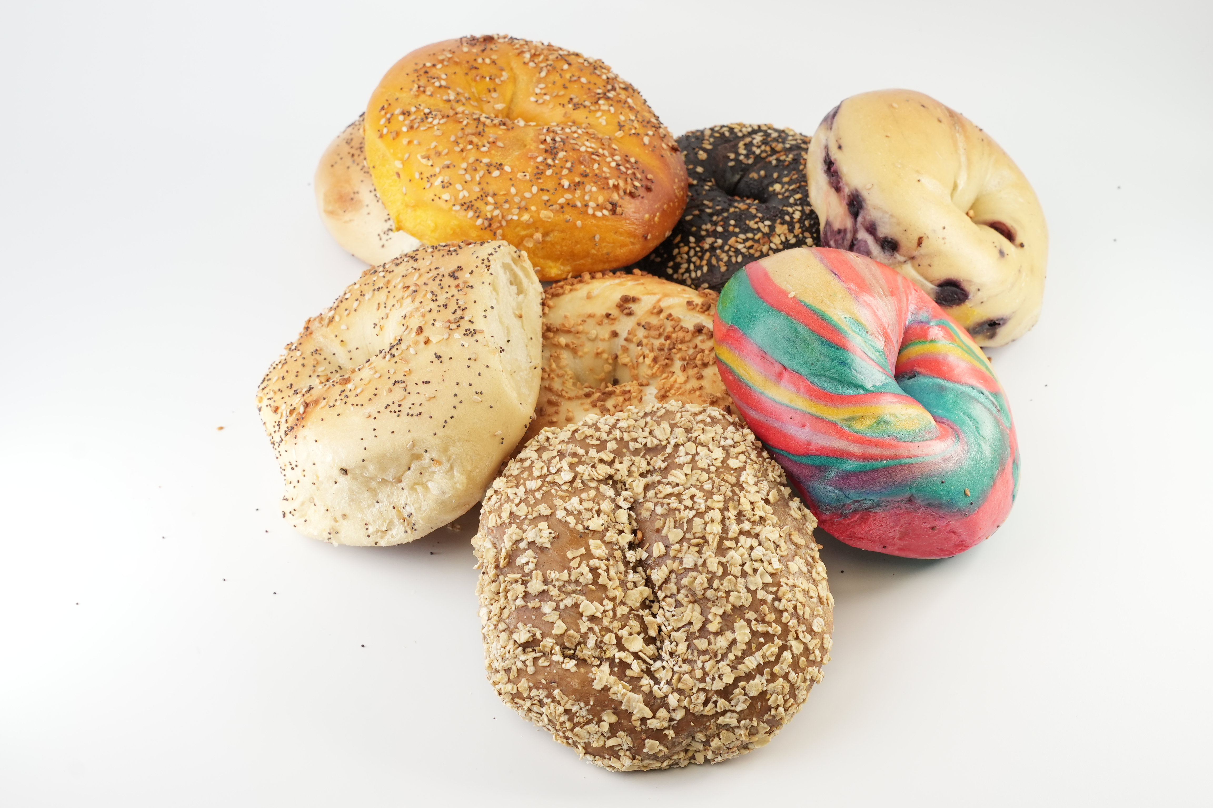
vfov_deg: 27.0
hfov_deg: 39.6
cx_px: 606
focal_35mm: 50
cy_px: 404
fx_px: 1685
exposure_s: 1/125
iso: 800
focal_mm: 33.4
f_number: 9
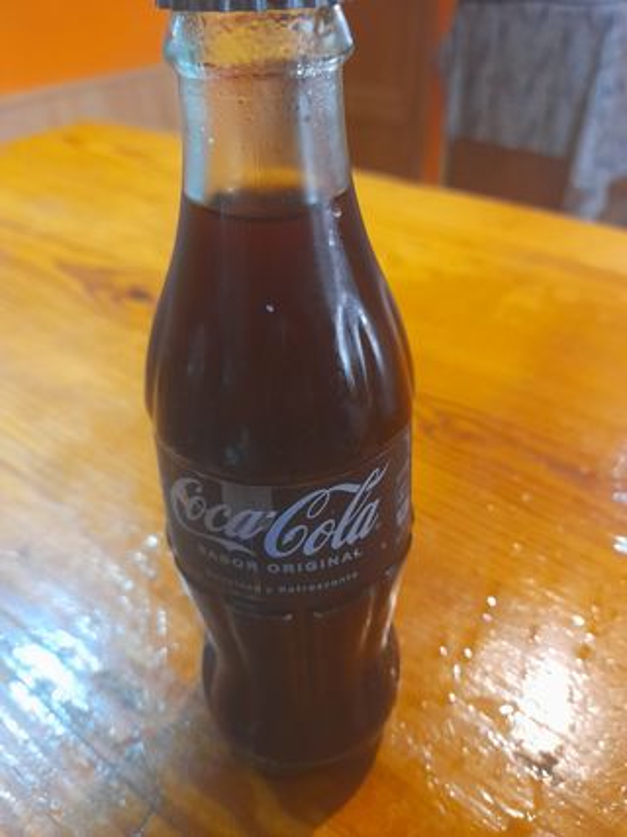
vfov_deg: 69.4
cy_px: 418
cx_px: 314
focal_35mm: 25
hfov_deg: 54.9
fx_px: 604
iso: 400
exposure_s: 1/25
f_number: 2
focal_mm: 4.6
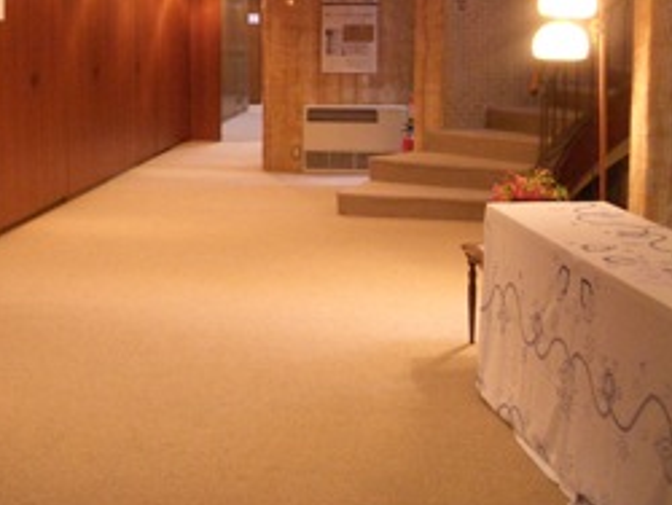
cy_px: 142
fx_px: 1088
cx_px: 204
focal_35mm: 56
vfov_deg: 25.9
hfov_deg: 33.9
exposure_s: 1/20
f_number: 2.6
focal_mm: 5.8
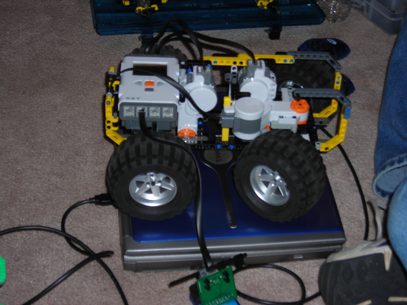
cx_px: 204
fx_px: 905
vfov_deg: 19.1
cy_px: 152
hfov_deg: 25.3
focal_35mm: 77
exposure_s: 1/60.1
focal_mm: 12.7
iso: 50
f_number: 4.2
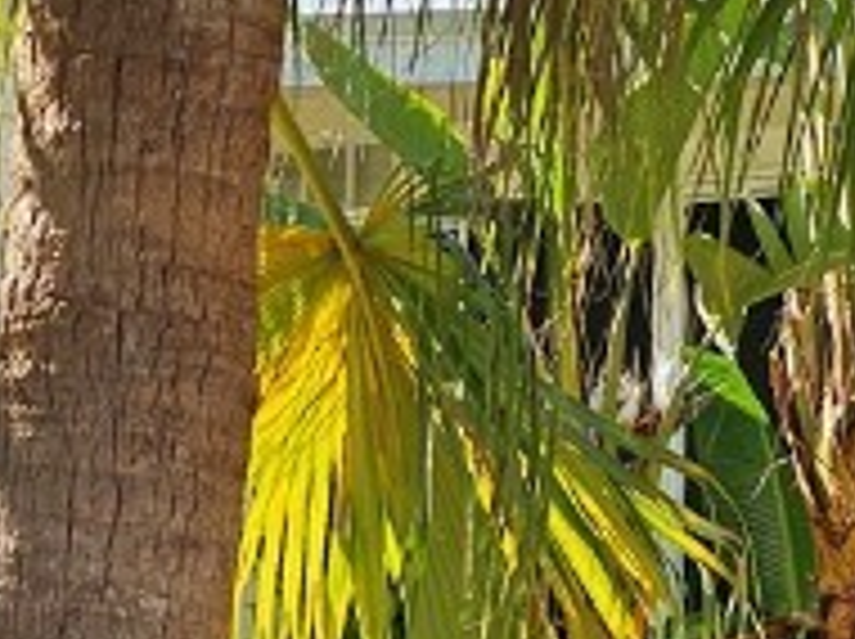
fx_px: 3059
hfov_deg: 15.3
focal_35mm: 124
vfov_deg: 11.8
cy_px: 693
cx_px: -202
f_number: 1.7
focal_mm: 6.3
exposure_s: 1/235
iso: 10
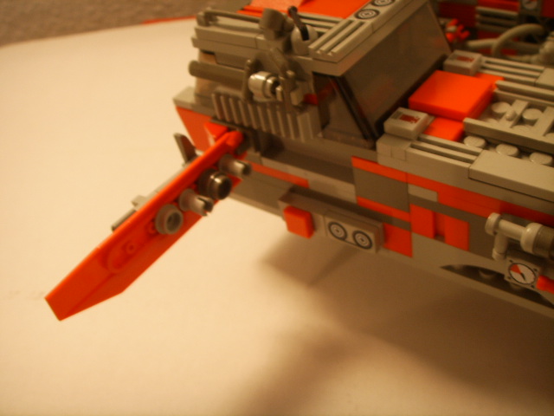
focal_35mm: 39
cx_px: 277
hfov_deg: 47.9
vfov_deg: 36.8
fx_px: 624
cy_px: 208
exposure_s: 1/3
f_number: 3.5
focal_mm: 6.6
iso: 63
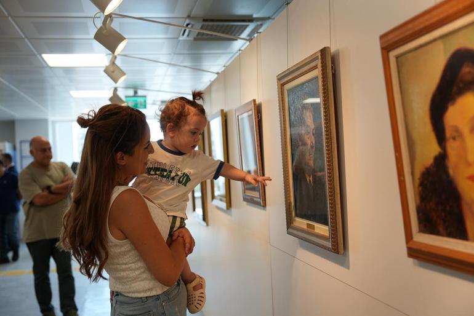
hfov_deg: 50.7
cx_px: 237
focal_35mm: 38
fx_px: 500
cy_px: 158
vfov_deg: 35.1
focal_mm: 38
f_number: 2.8
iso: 80
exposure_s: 1/100
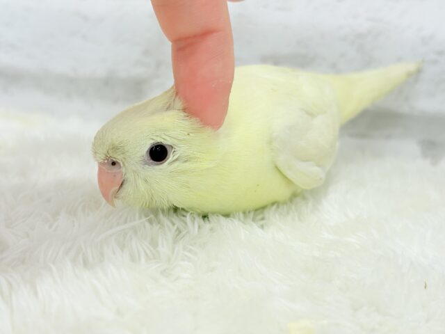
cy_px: 167
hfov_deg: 36.8
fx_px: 668
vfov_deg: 28.0
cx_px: 222
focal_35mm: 52
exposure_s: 1/50
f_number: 1.6
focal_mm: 5.96
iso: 32
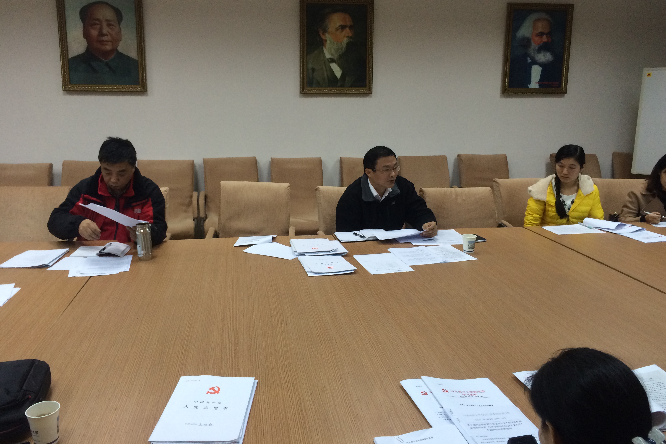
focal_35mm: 31
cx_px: 332
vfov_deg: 42.2
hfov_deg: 60.3
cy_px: 194
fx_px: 573
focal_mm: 4.15
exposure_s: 1/33
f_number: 2.2
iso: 80
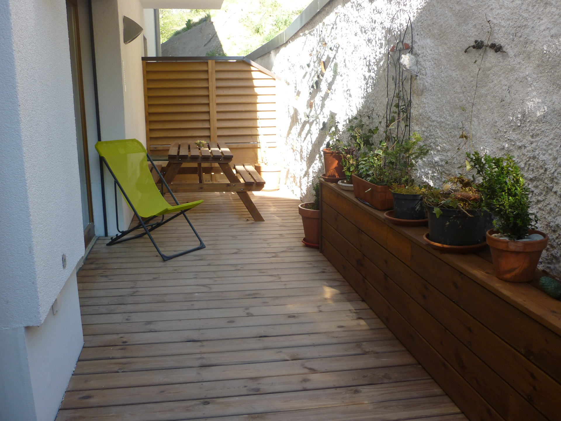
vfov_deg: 42.9
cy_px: 210
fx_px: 535
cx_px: 280
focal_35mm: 33
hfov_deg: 55.4
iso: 80
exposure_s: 1/125
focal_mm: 5.5
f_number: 2.8
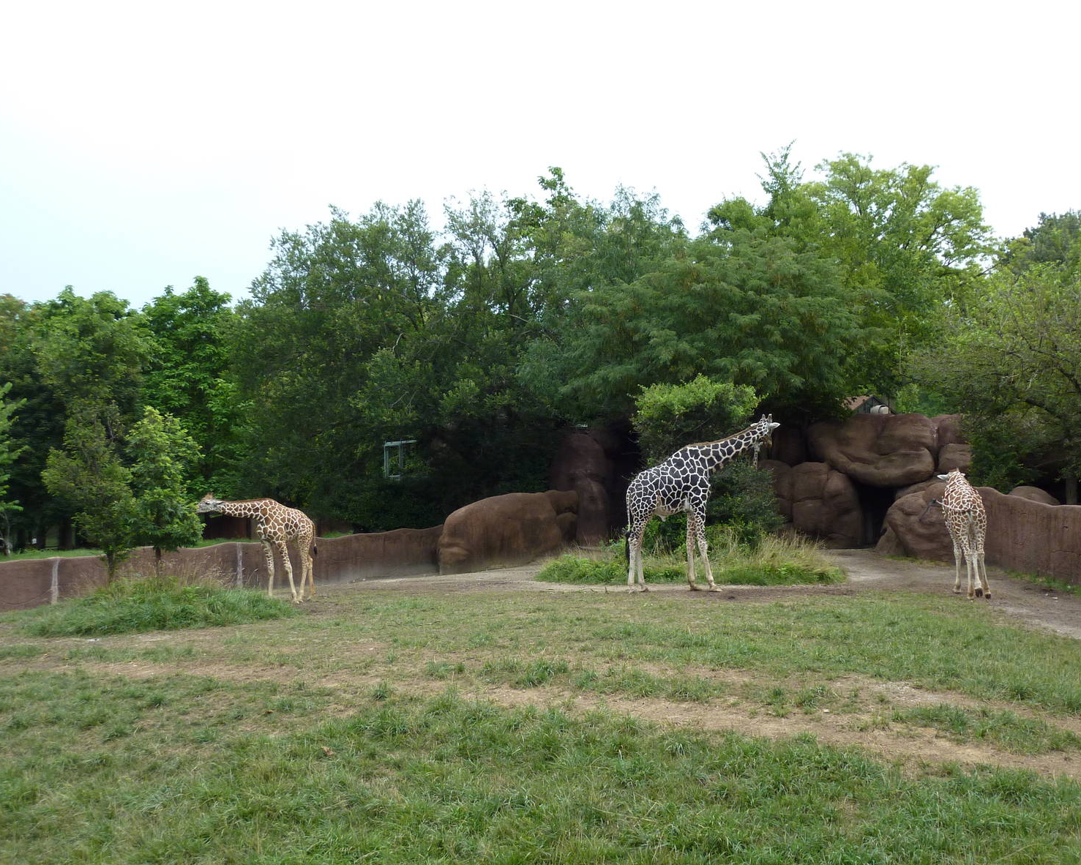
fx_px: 1184
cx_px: 575
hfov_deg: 49.0
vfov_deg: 40.1
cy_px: 431
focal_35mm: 37
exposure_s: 1/500
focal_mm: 5.7
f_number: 3.5
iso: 160
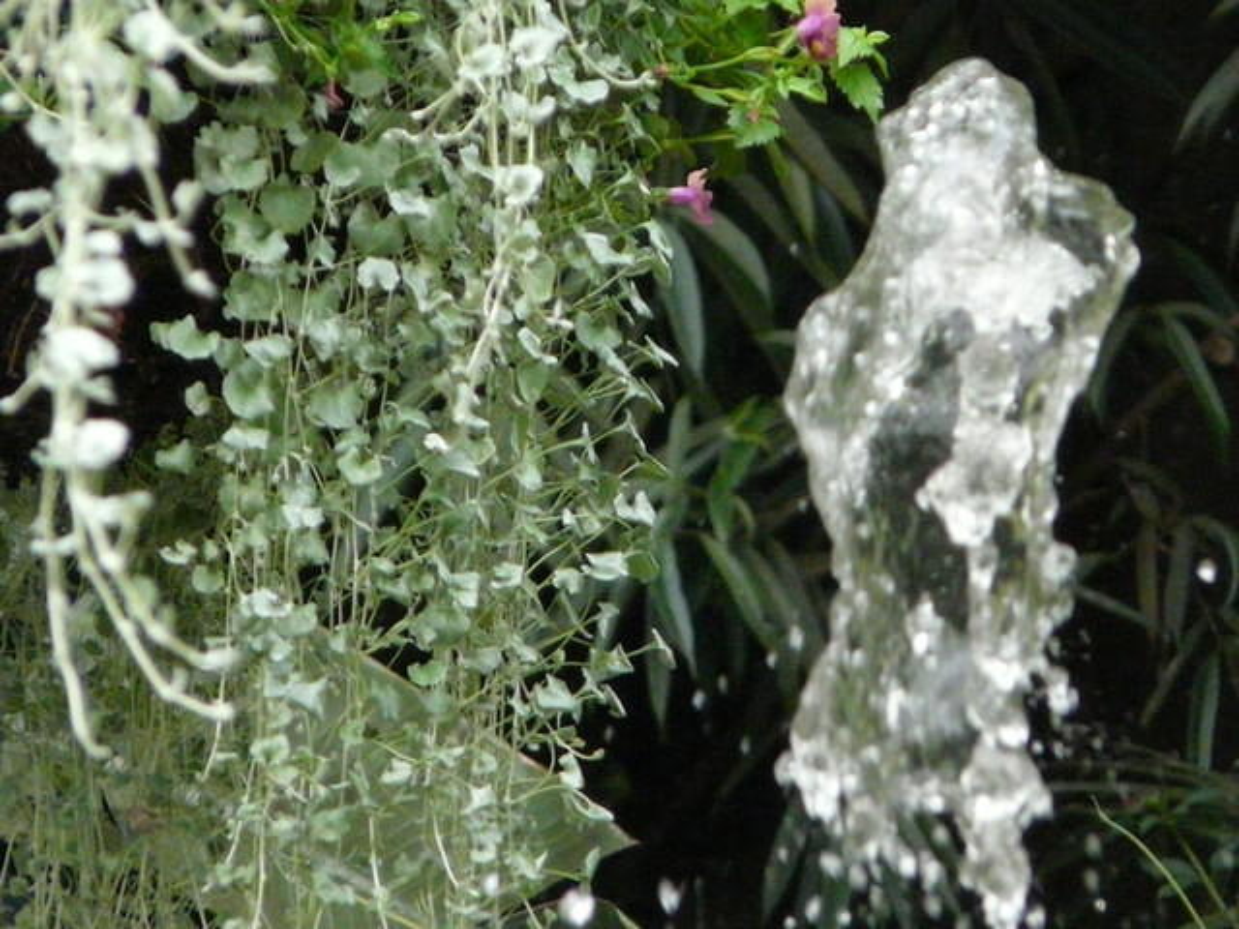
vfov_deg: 2.9
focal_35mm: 515
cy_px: 464
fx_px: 18433
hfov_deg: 3.8
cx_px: 620
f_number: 3.6
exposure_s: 1/400
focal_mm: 66.3
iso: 640
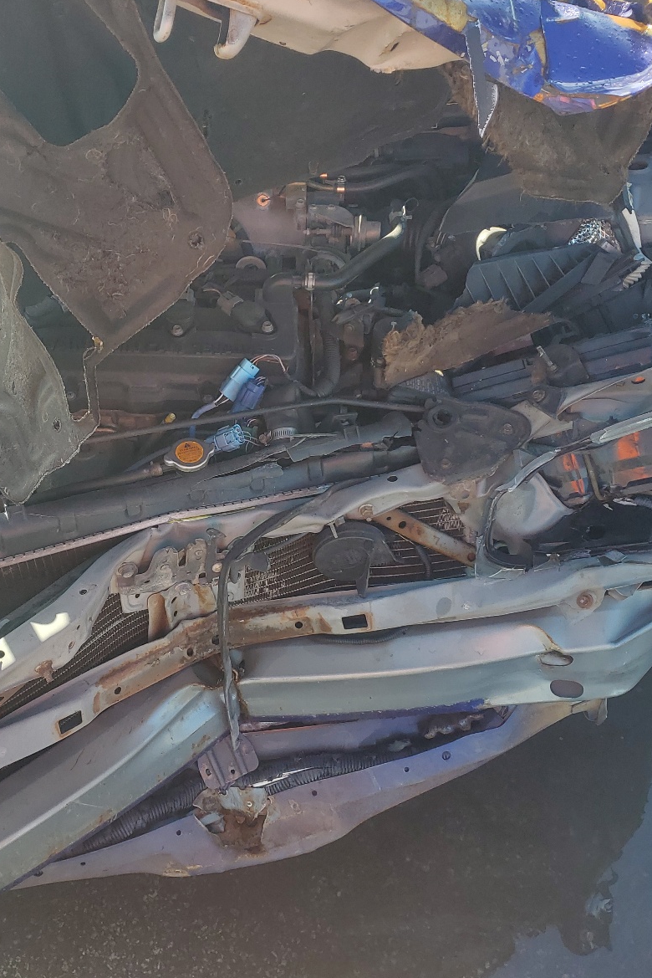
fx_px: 1004
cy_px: 486
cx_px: 242
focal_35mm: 37
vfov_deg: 51.9
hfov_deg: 35.8
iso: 50
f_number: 1.5
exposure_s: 1/667
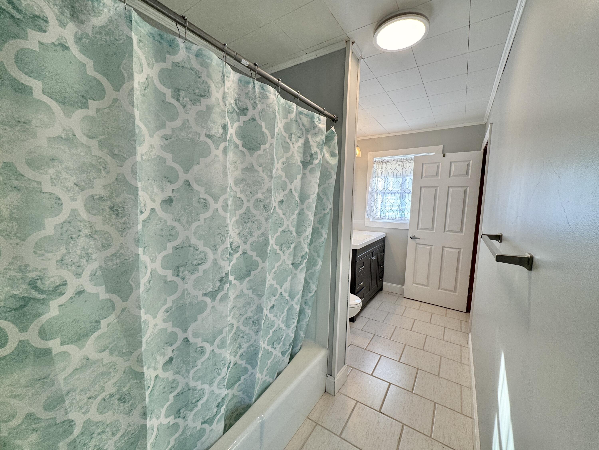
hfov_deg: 102.1
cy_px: 225
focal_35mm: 14
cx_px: 300
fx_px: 242
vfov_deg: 85.7
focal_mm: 2.22
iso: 125
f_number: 2.2
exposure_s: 1/120
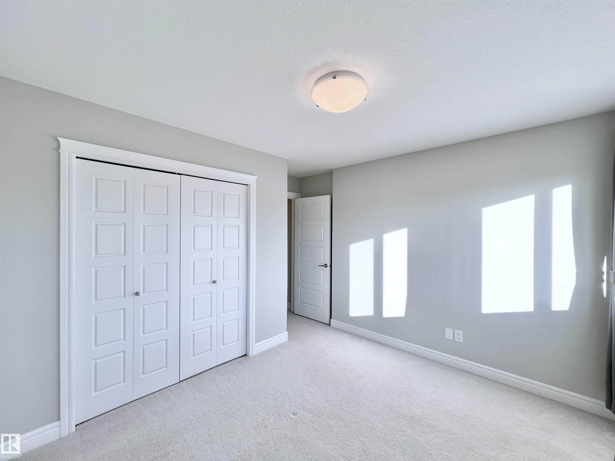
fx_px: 231
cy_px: 230
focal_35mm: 13
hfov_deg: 106.2
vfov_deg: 89.9
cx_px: 308
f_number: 1.8
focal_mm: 1.57
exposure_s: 1/225
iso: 32
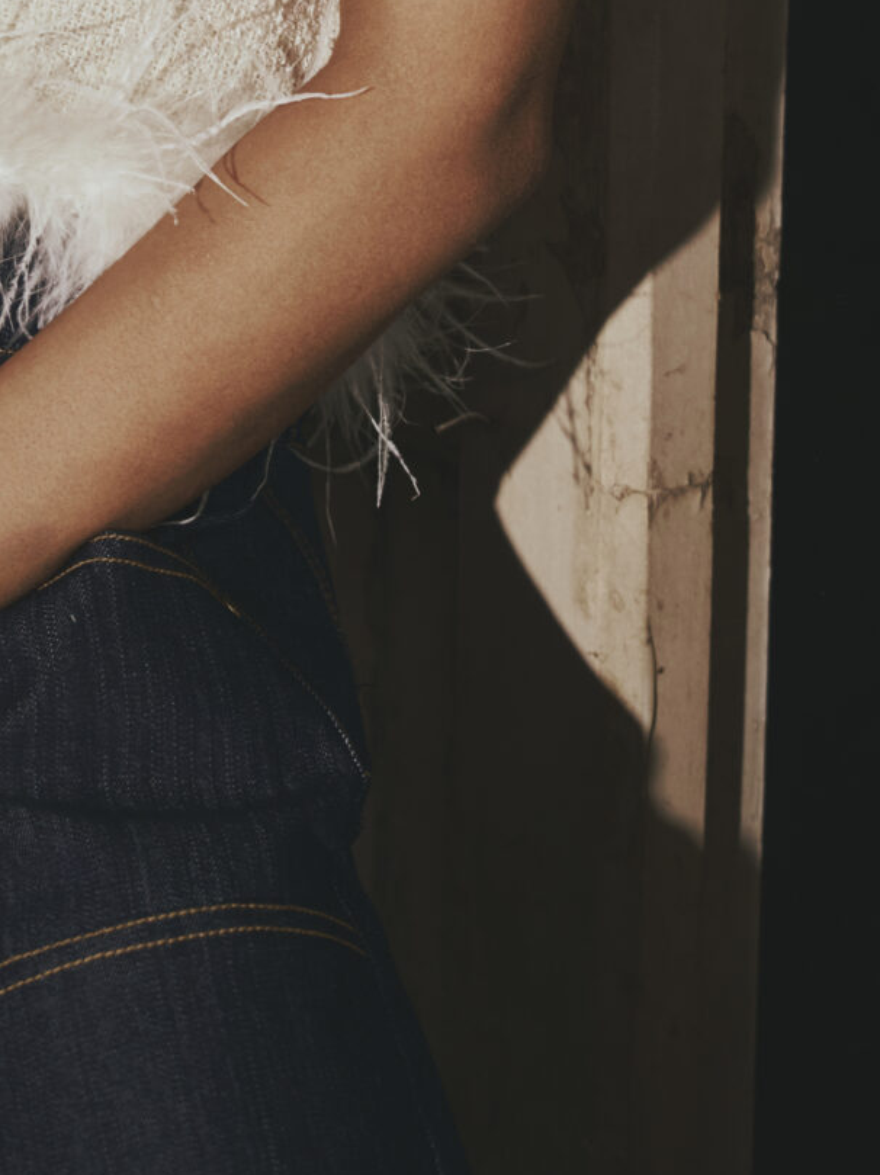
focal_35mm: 137
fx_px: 4647
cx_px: 147
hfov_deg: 10.8
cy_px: -363
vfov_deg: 13.8
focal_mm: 45
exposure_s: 1/320
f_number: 3.5
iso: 500
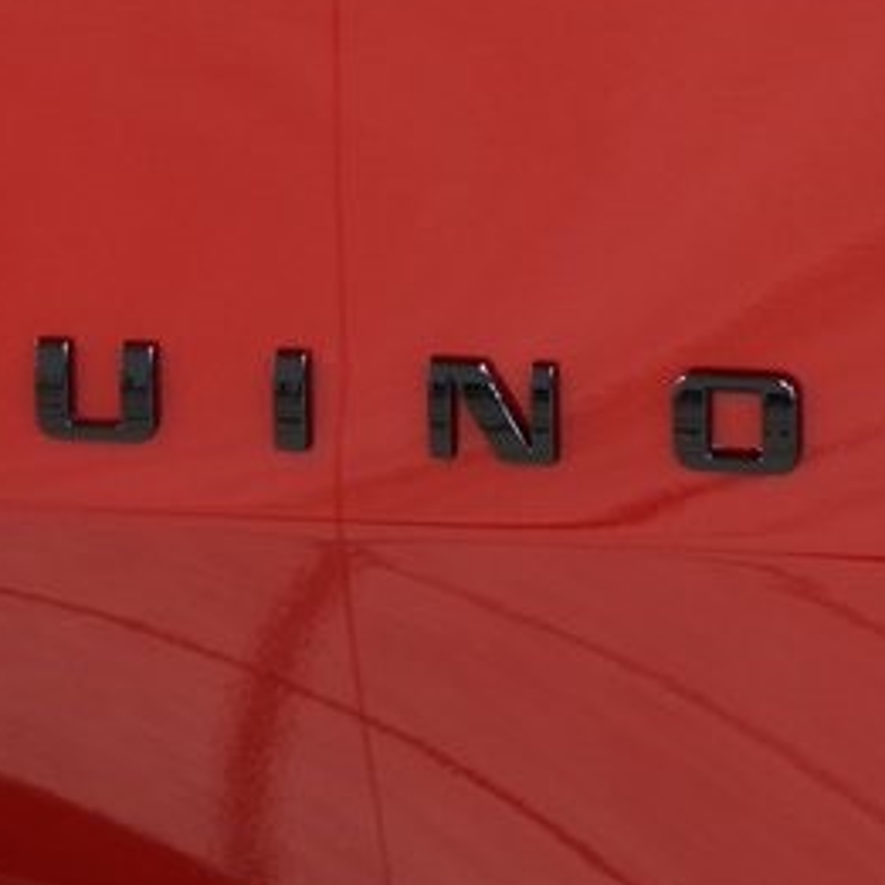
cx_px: 414
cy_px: 354
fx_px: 6335
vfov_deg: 8.0
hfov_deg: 8.0
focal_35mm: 219
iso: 1600
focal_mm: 70
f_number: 4
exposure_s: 1/30
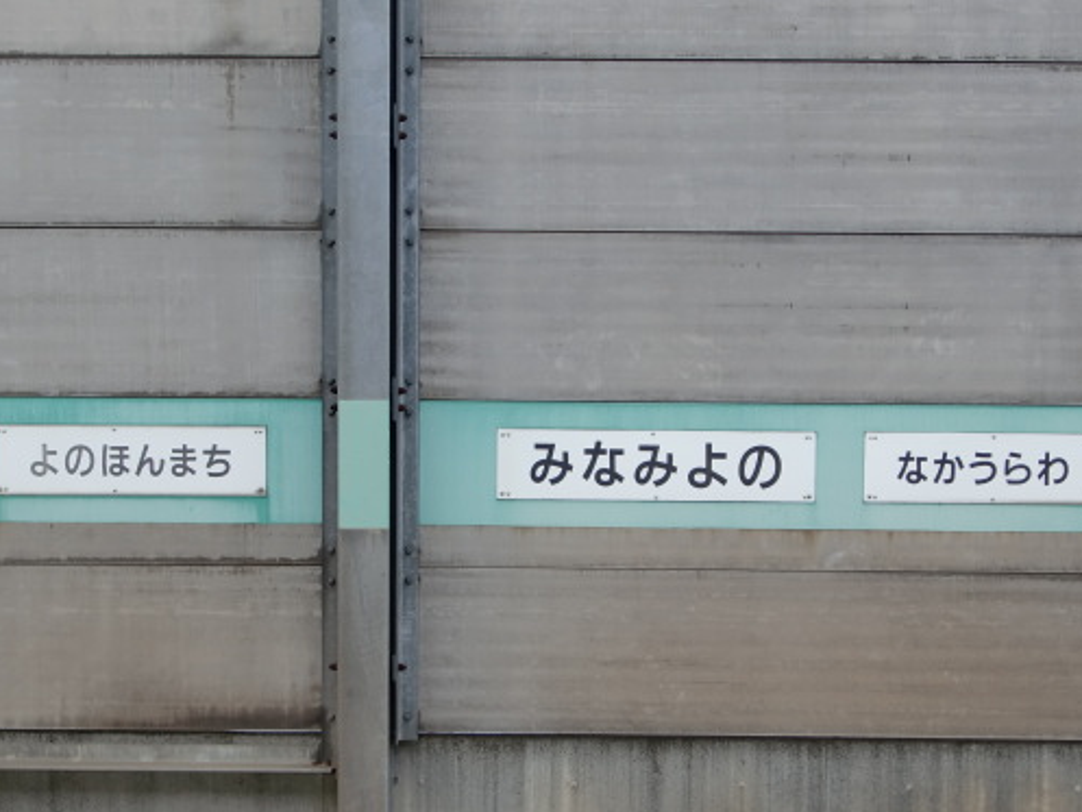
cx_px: 573
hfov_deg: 23.0
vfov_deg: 17.4
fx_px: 2658
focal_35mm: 85
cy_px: 501
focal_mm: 11.7
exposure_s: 1/160
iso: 64
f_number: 4.1
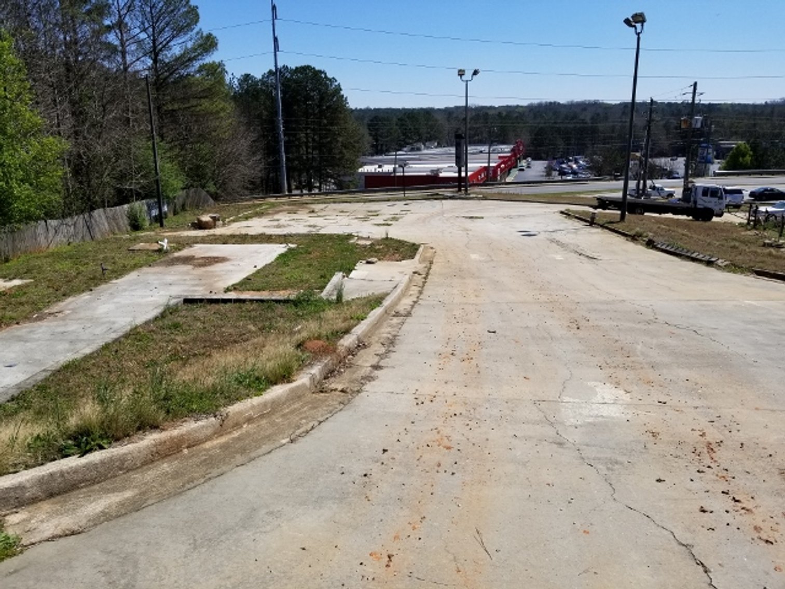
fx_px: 590
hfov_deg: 67.3
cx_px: 392
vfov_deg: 53.1
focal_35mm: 26
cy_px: 294
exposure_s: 1/3800
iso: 50
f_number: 1.7
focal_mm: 4.25
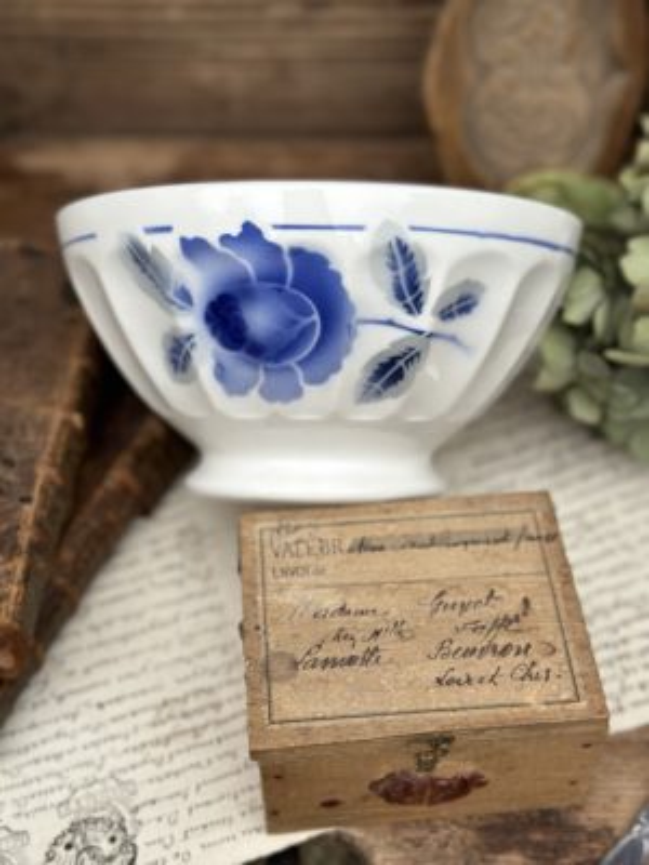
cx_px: 324
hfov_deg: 30.3
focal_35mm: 48
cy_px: 432
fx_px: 1200
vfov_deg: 39.7
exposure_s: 1/903
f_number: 1.78
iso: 80
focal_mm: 6.86
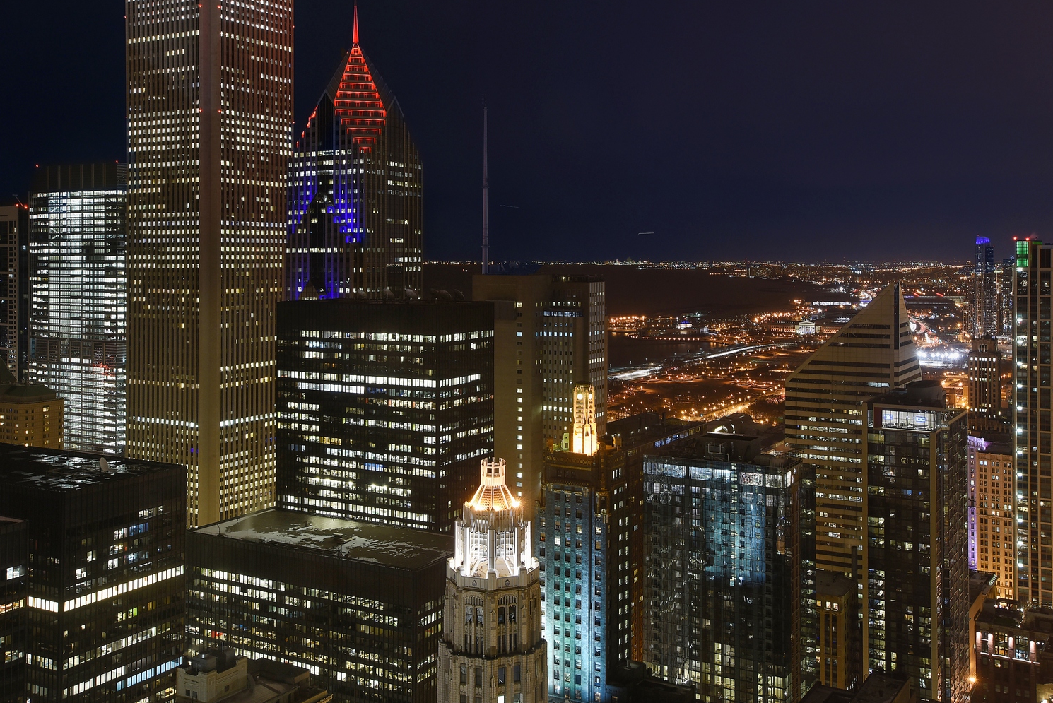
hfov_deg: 50.7
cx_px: 536
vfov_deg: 35.1
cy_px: 339
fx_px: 1112
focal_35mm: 38
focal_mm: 35
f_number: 9
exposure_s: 6
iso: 200
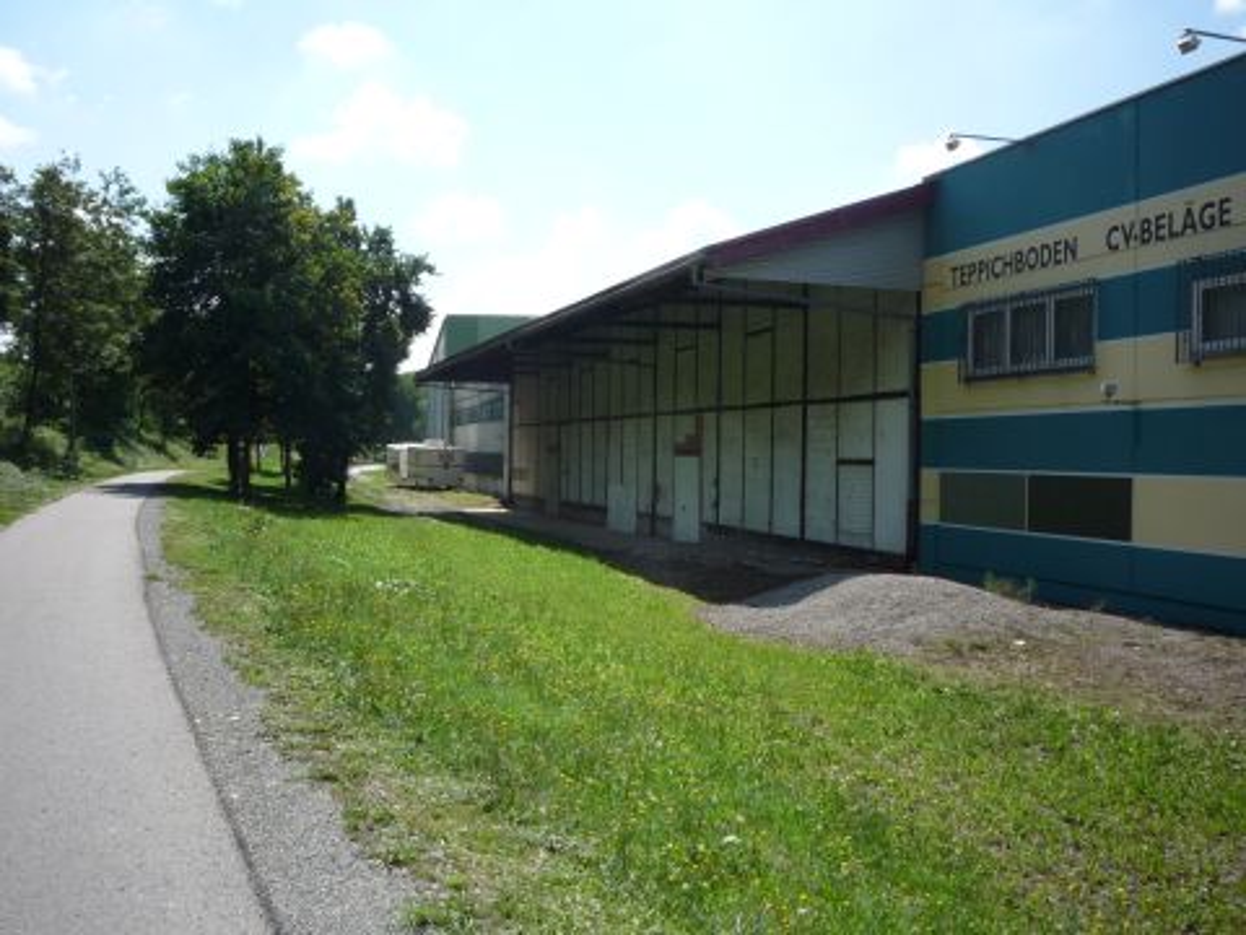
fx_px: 1152
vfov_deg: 44.2
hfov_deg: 56.8
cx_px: 623
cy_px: 468
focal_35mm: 32
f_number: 5
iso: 100
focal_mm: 5.2
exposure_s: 1/400
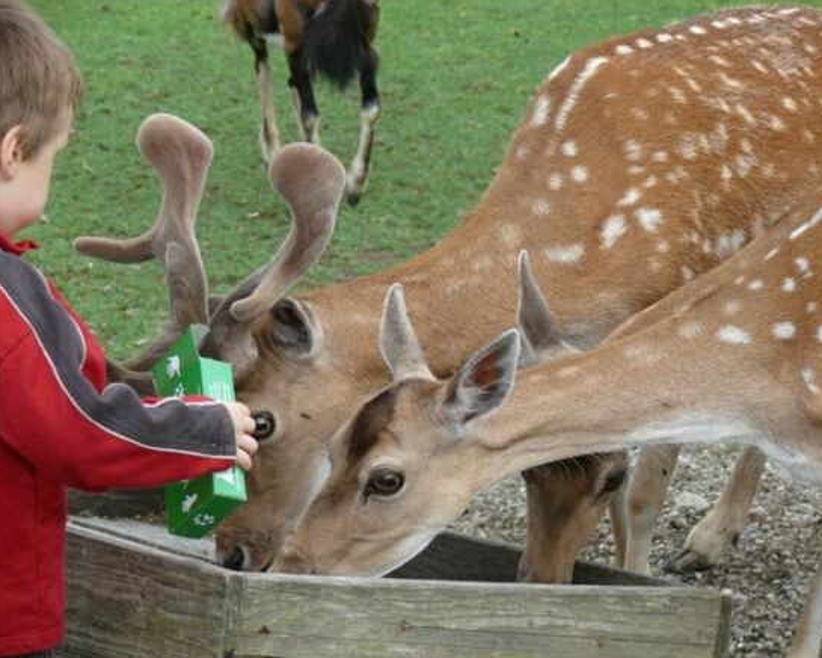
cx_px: 438
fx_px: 3552
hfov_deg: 13.2
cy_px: 329
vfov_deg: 10.6
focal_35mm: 146
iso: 200
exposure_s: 1/500
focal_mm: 29.4
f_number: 3.6
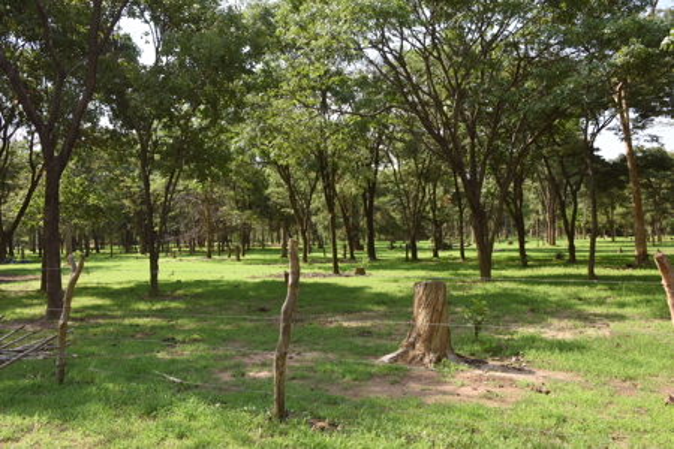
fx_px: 711
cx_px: 337
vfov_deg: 35.1
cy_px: 224
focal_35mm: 38
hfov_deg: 50.7
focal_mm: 38
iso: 1000
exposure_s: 1/500
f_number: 11
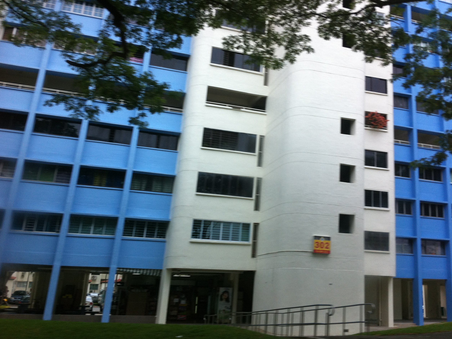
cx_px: 228
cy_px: 170
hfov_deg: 51.4
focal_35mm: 36
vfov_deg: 39.7
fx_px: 470
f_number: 2.8
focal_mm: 3.85
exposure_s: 1/152
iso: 80
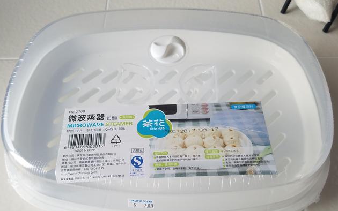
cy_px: 114
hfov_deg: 66.5
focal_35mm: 28
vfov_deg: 44.5
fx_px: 258
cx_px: 167
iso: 64
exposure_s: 1/60
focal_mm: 4.2
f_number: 1.7
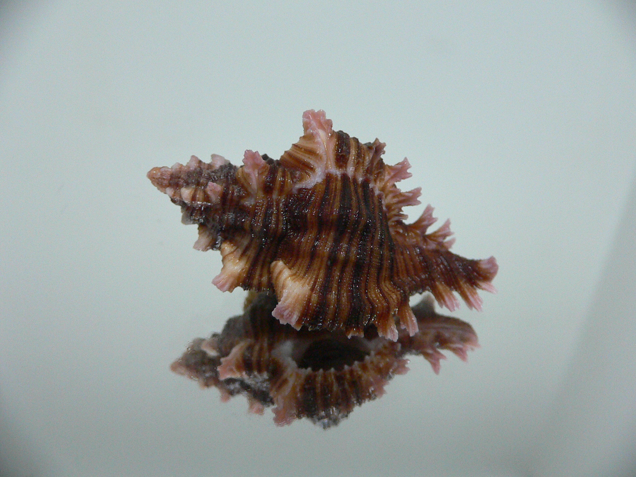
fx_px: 643
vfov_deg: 40.7
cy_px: 238
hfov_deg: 52.6
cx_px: 318
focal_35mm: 35
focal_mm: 4.6
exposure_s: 1/40
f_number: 2.8
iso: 200
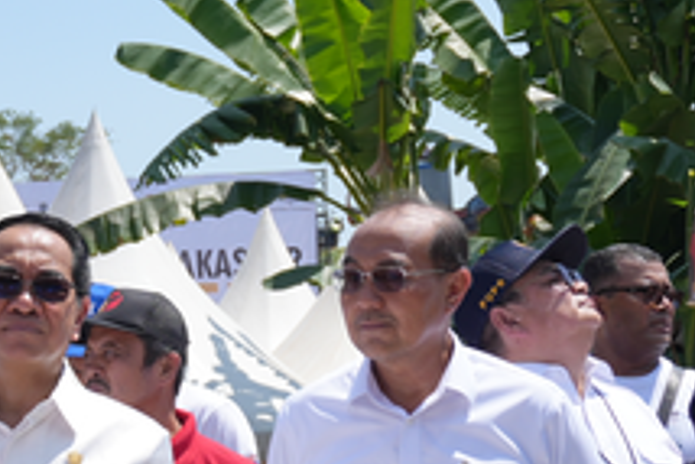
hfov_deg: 17.4
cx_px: -149
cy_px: 435
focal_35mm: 112
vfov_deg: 12.1
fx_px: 2164
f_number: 5.6
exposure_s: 1/640
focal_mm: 27
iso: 100
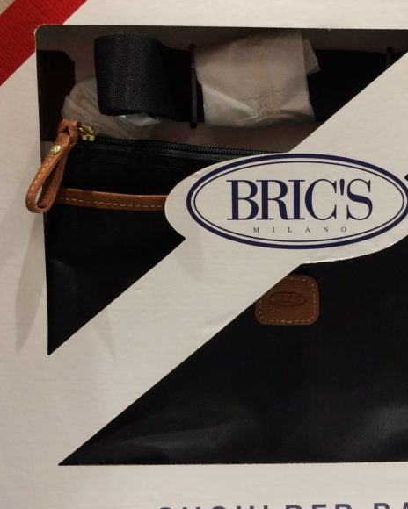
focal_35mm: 50
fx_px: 755
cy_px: 256
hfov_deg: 29.9
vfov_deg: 37.3
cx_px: 288
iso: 80
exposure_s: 1/30
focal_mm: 4.15
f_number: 2.2
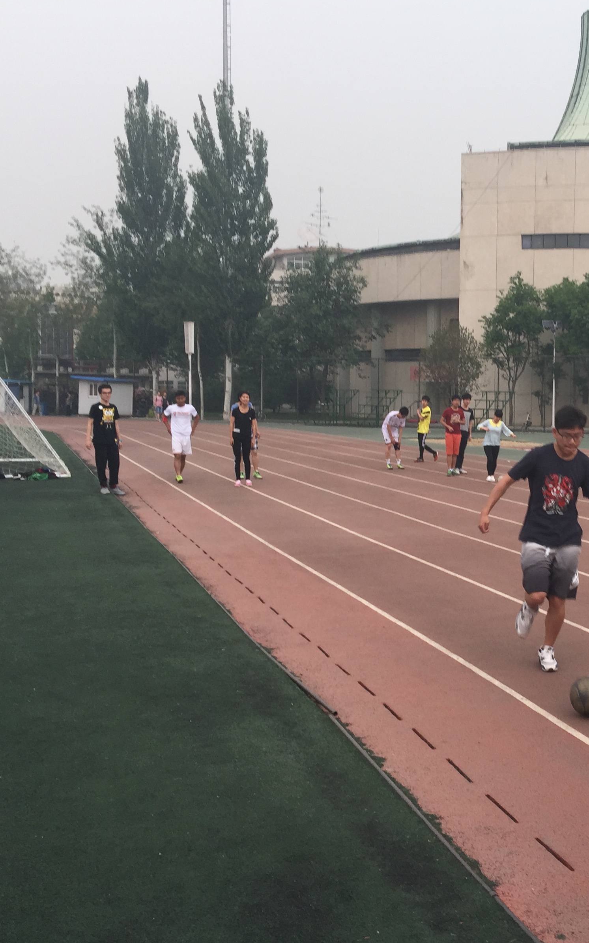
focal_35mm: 42
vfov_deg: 47.2
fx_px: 1079
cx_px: 511
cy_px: 472
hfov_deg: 29.5
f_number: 2.2
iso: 32
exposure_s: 1/155
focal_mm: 4.15
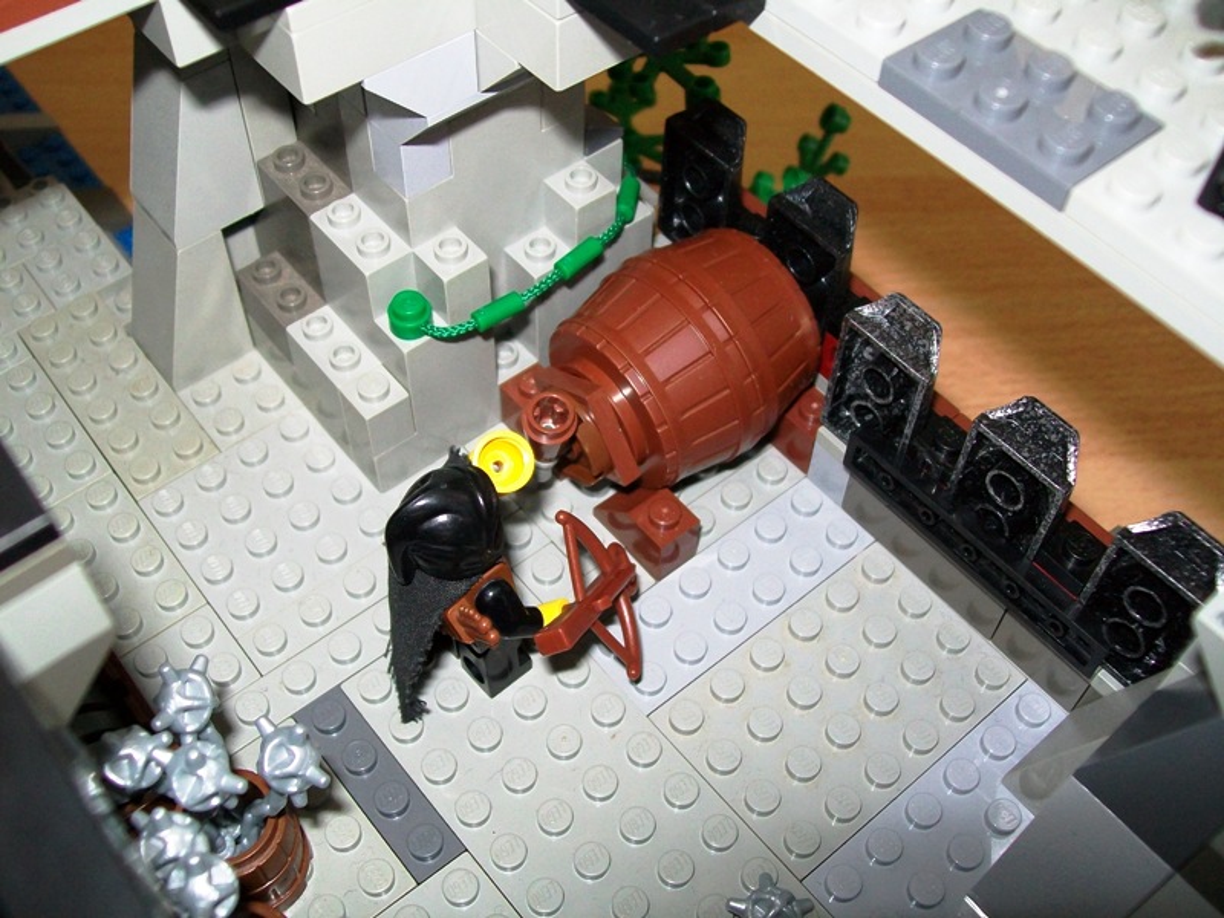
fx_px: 1273
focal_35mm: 36
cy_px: 459
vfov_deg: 39.7
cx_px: 612
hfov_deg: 51.4
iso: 160
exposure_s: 1/60
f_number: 2.7
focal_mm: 6
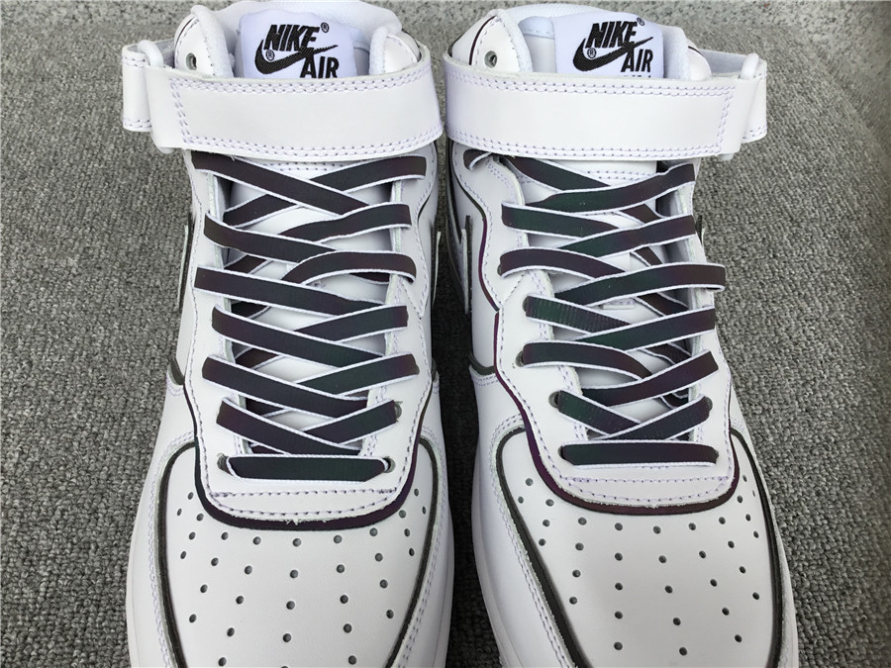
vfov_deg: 45.4
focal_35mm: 31
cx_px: 446
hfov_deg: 58.4
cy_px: 334
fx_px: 798
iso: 25
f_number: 2.4
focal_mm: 3.3
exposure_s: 1/112
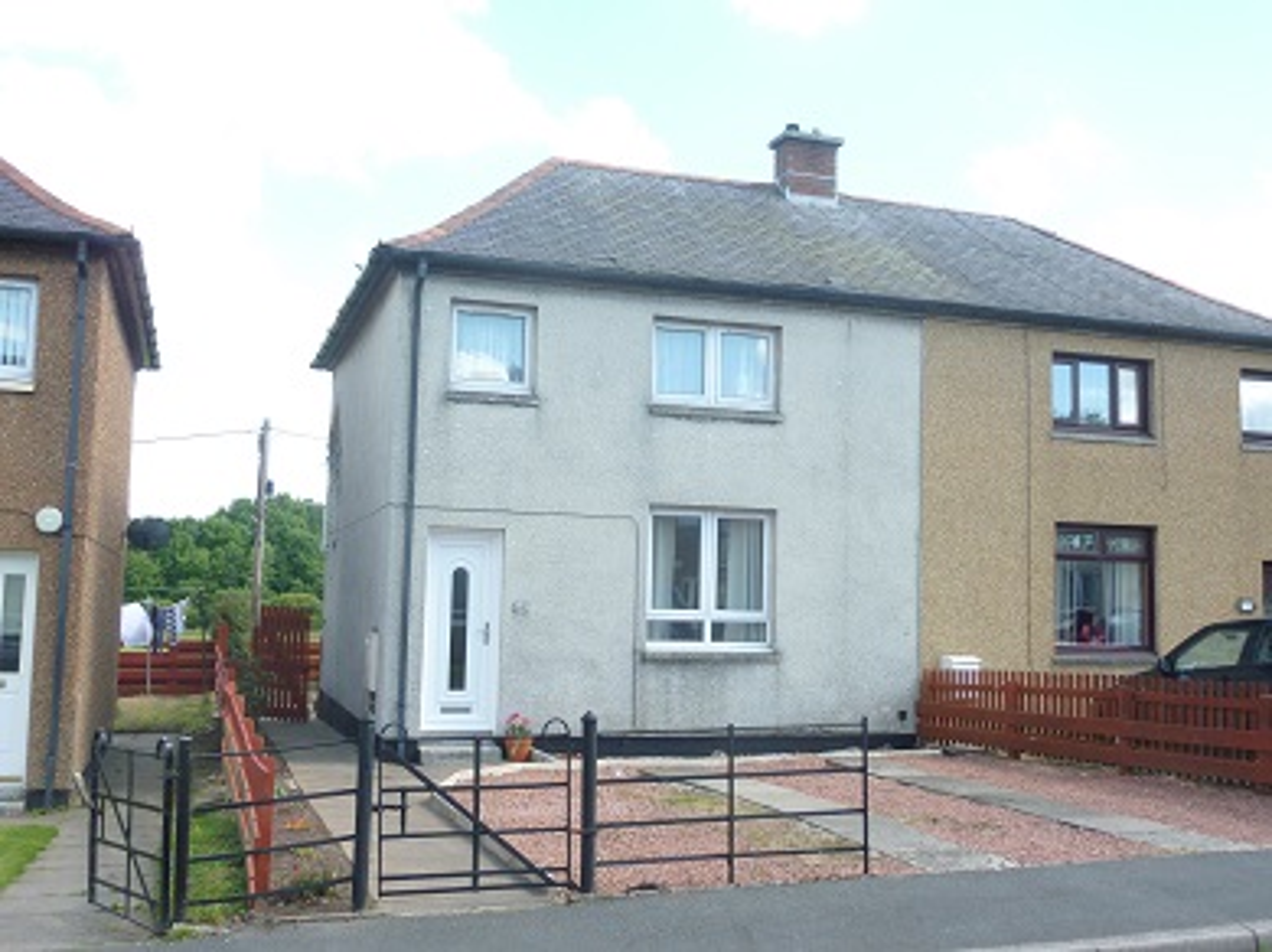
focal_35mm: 35
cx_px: 636
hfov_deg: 52.7
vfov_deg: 40.7
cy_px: 476
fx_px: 1285
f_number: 3.5
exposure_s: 1/160
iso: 80
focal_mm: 5.7
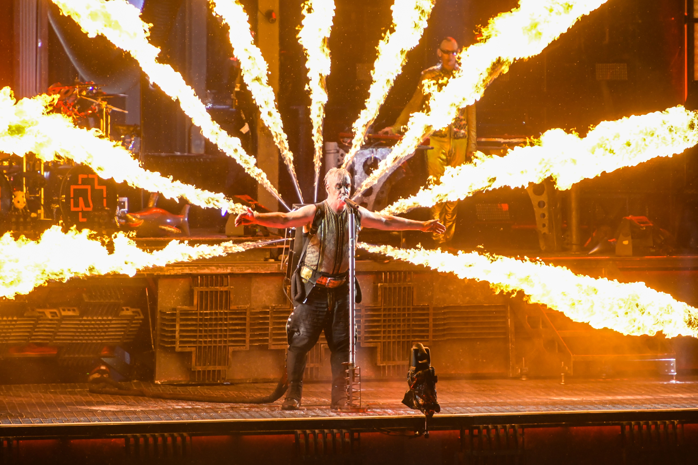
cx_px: 349
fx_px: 7169
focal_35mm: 370
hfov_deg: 5.6
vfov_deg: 3.7
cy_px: 232
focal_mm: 370
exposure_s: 1/800
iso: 3200
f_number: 5.6
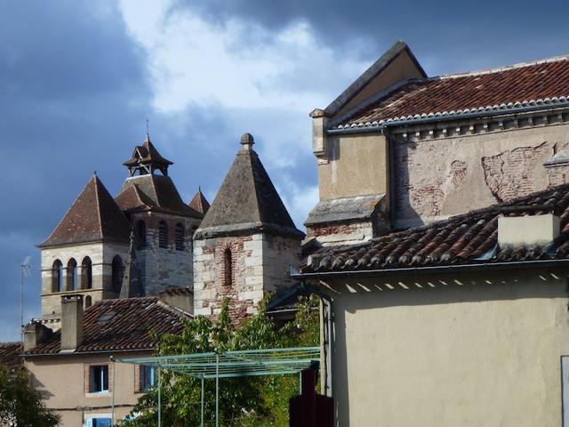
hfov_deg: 11.6
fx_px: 2794
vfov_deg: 8.7
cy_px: 214
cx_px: 284
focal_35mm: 170
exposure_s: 1/500
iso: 100
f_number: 5.3
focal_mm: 27.7
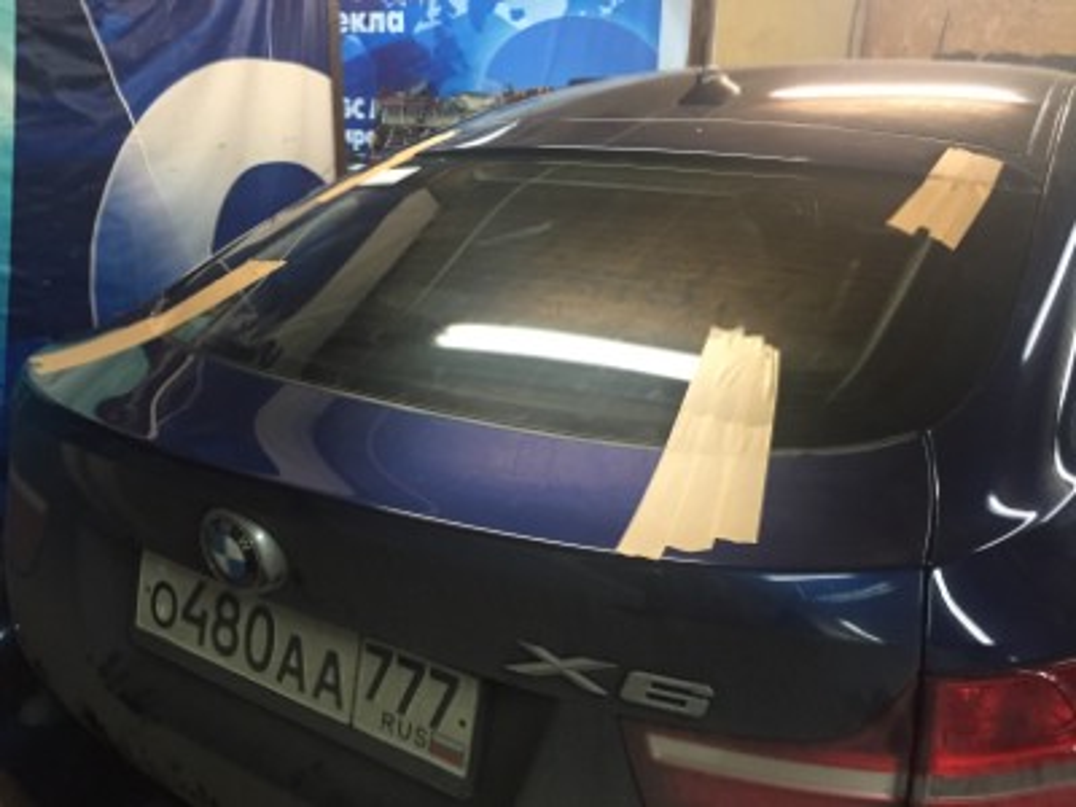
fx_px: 901
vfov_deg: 48.2
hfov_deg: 61.7
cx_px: 538
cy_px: 404
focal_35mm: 29
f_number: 2.2
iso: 250
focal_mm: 4.15
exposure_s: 1/33
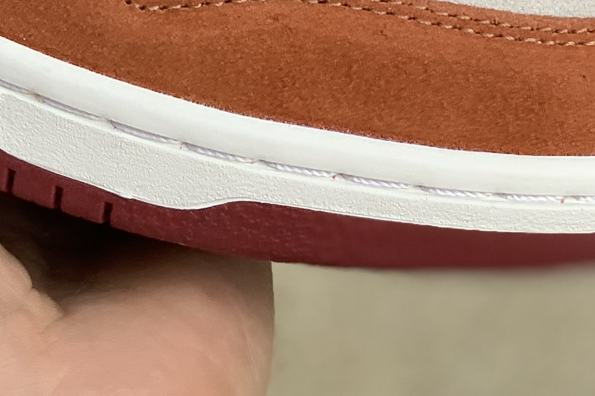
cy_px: -328
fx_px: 3536
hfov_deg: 9.5
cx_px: -136
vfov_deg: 6.3
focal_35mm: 214
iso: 16
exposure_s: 1/146
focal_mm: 6
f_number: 2.4
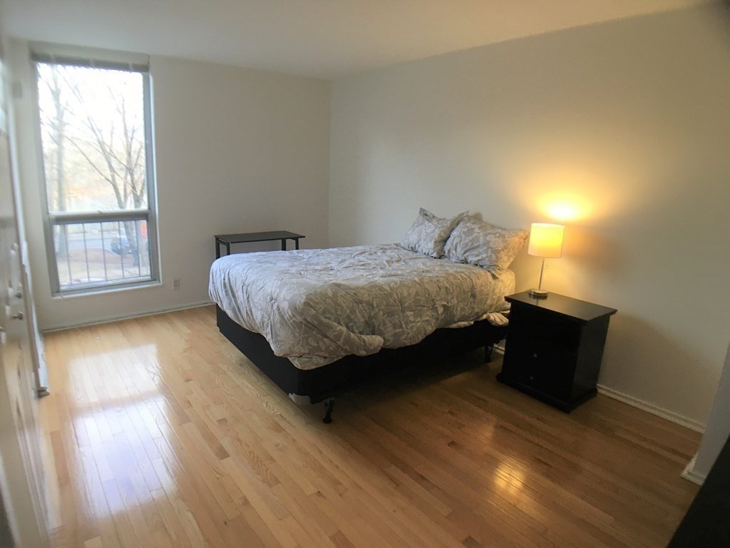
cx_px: 365
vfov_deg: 48.2
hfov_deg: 61.7
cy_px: 274
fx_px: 612
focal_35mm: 29
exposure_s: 1/30
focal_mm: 4.15
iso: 40
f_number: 2.2
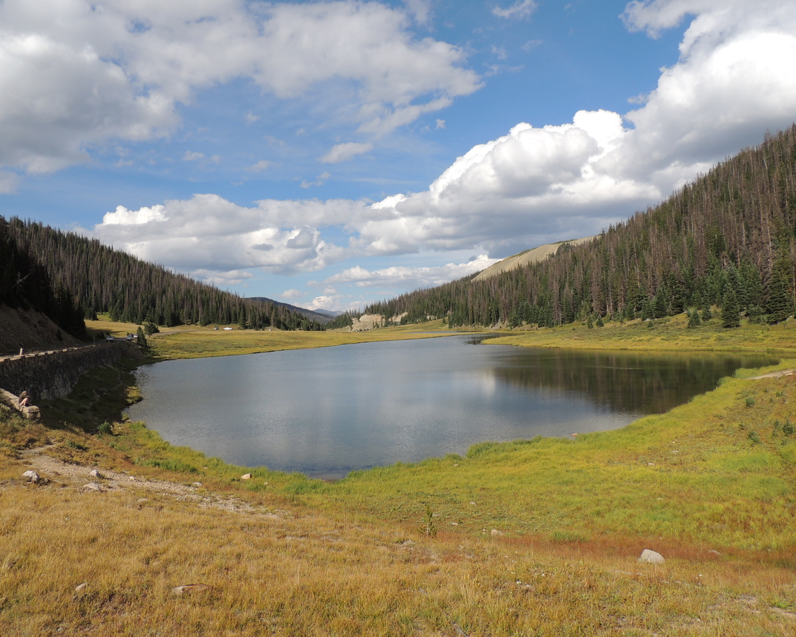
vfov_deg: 54.9
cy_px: 323
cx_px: 360
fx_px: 613
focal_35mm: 26
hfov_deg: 65.9
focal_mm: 4.3
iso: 100
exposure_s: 1/1250
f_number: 3.3
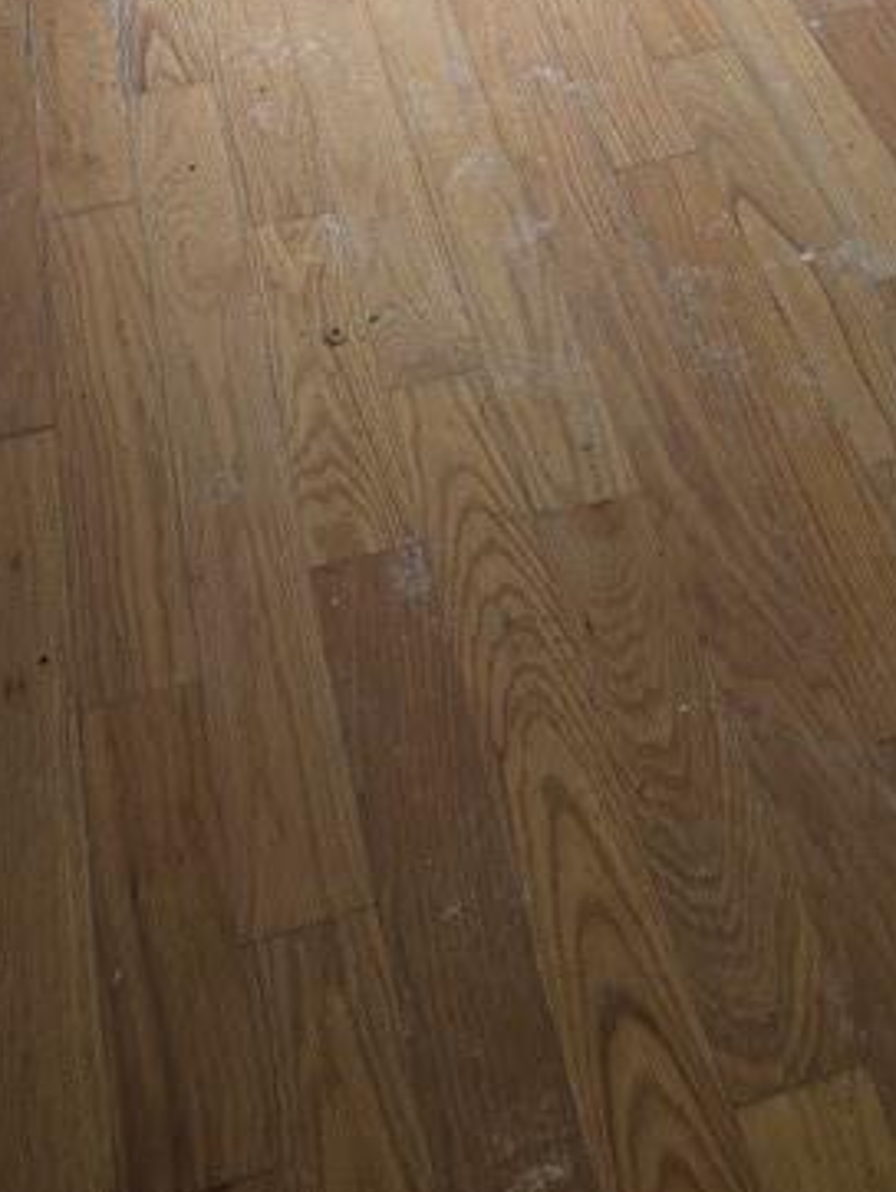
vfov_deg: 24.9
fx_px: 2241
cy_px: -445
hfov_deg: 22.3
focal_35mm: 65
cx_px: 721
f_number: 1.7
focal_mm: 6.3
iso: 100
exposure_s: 1/40
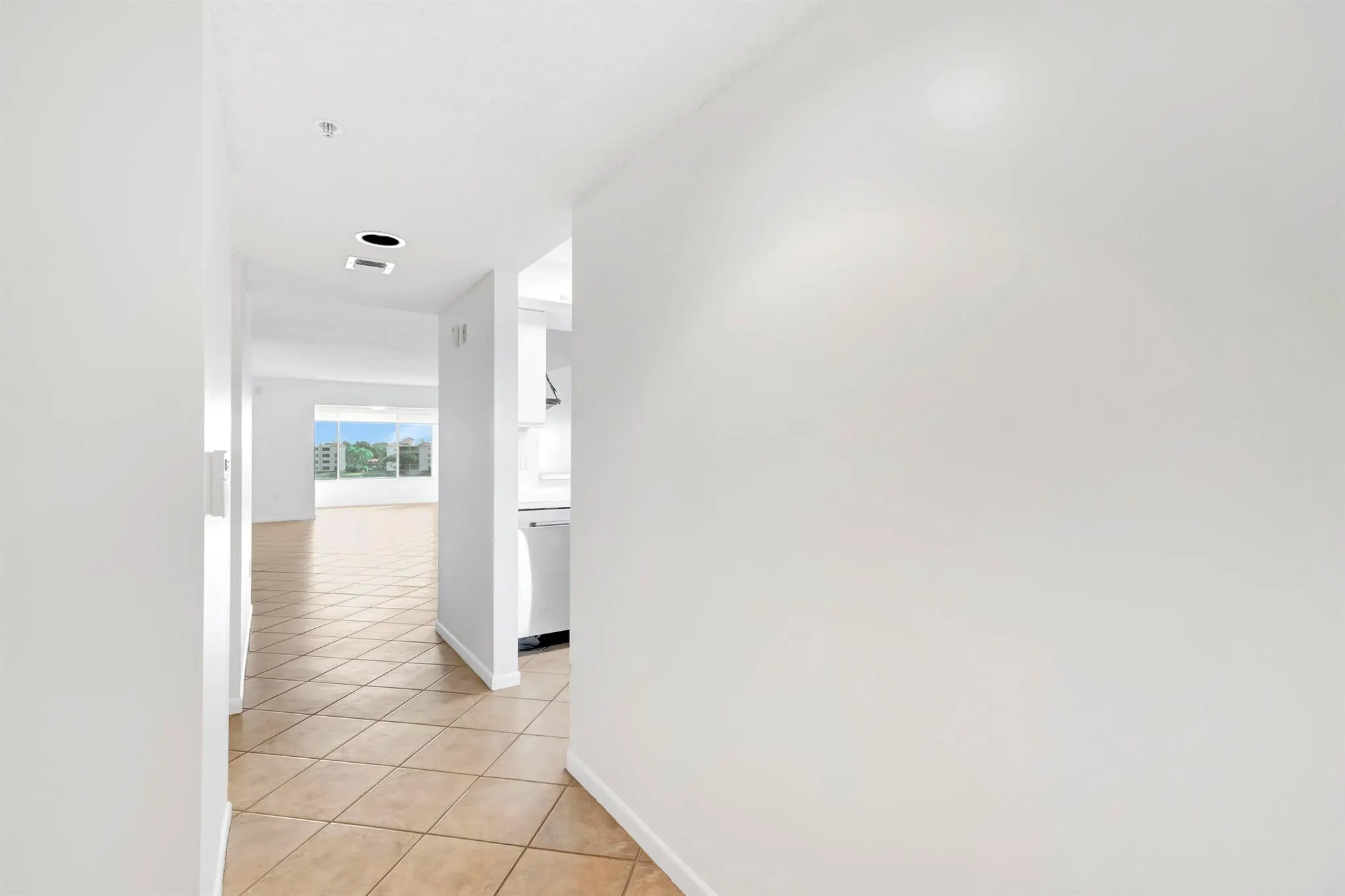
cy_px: 448
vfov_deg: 77.3
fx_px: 560
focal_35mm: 15
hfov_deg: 100.4
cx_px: 672
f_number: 8
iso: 500
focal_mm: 10
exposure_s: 1/20
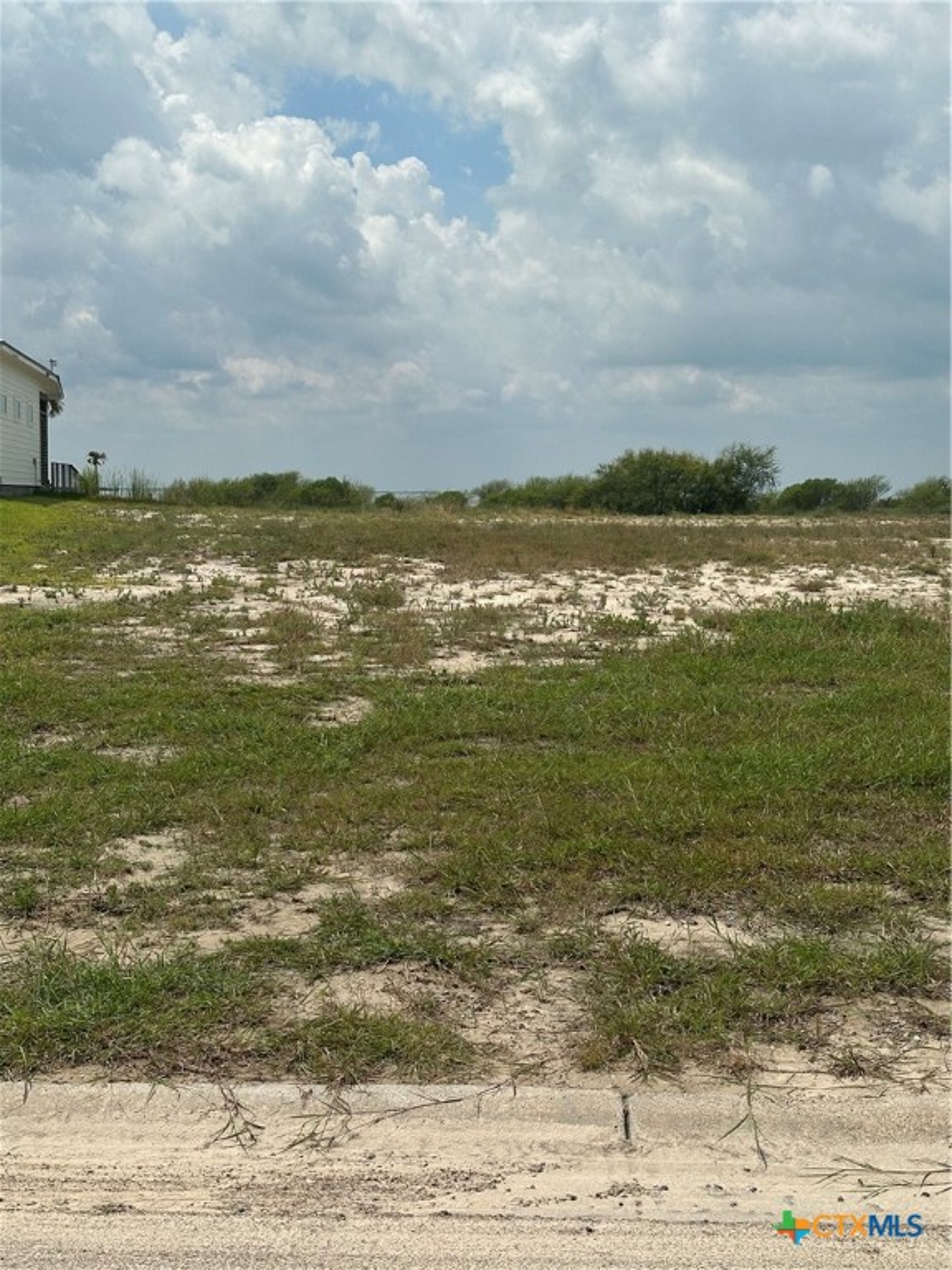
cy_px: 635
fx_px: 1760
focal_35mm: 48
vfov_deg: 39.7
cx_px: 476
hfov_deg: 30.3
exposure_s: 1/9804
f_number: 1.78
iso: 64
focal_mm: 6.86
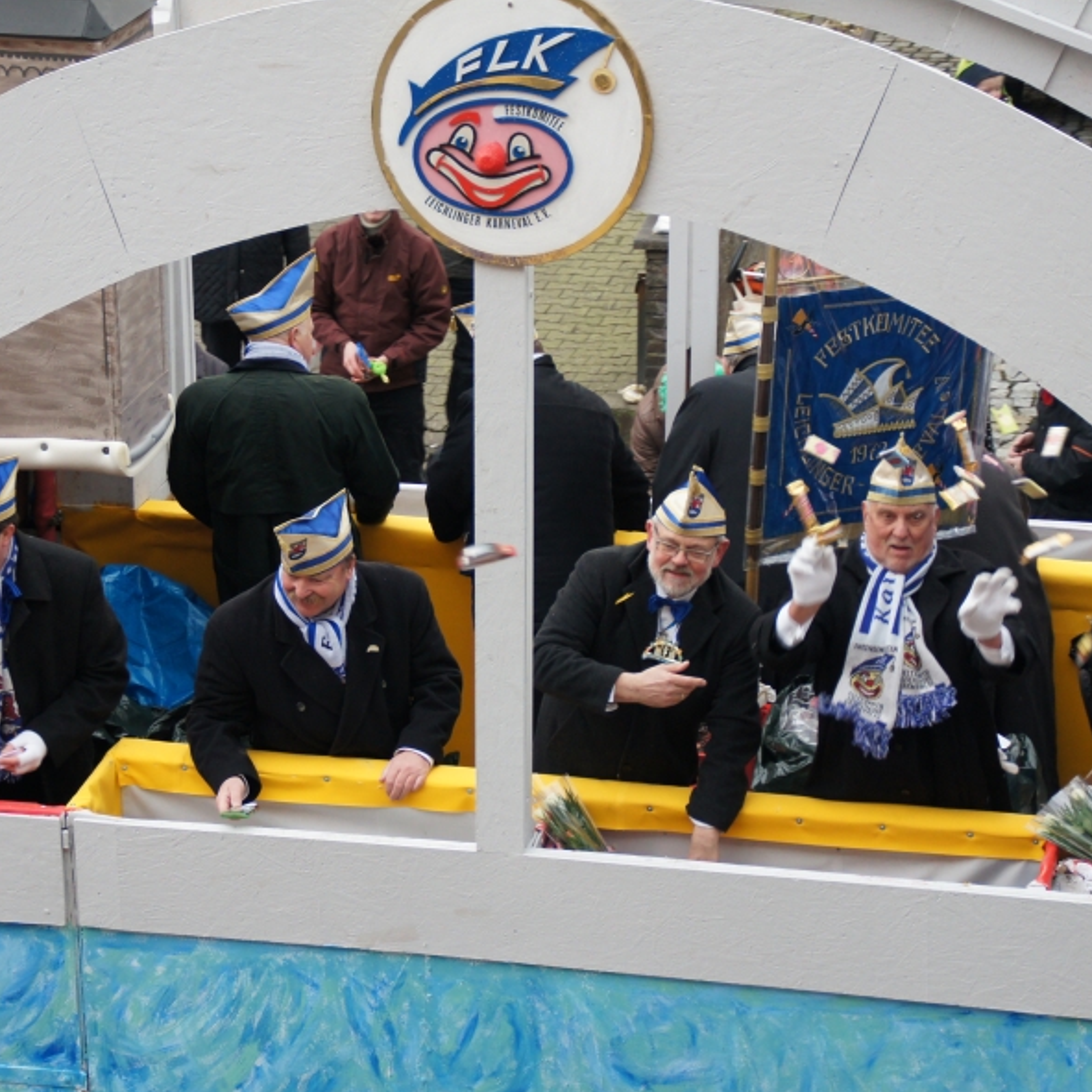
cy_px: 551
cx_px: 508
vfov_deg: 16.3
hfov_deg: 16.3
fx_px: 3806
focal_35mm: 107
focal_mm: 55
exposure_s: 1/100
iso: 800
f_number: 5
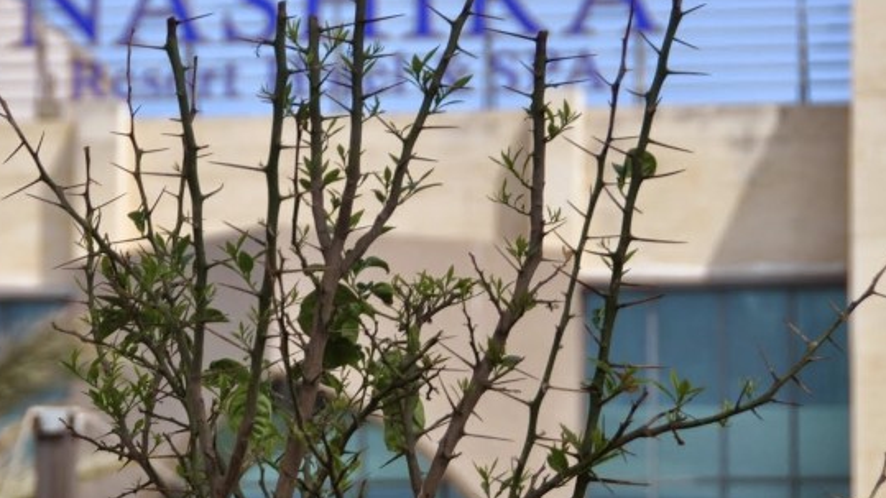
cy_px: 72
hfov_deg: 6.8
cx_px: 208
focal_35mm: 318
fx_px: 7472
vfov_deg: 3.8
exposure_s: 1/500
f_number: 5.6
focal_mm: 95
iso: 100
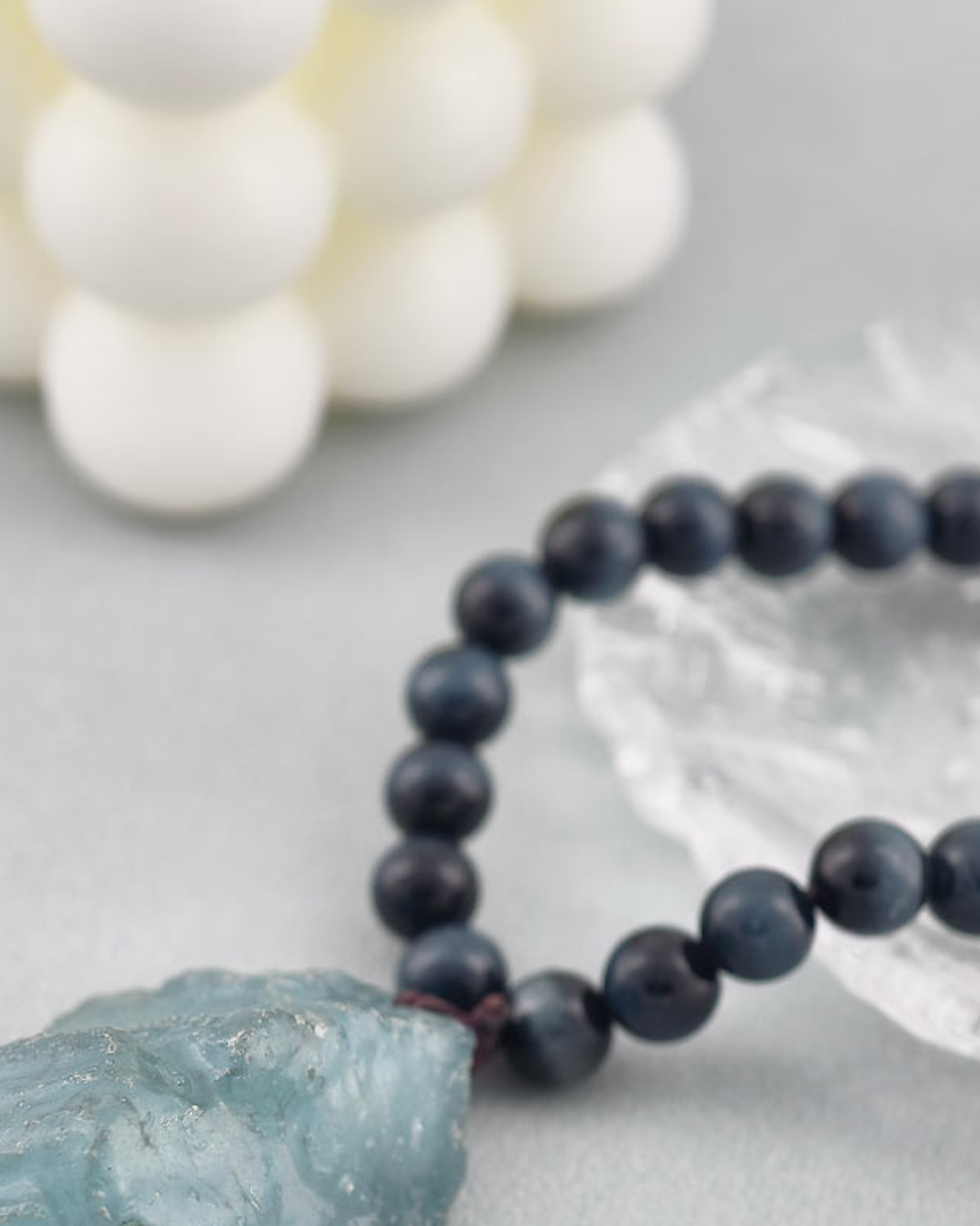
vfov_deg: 15.5
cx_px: 328
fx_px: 4497
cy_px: 876
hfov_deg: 12.4
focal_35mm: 124
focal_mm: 22.48
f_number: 2.67
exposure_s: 1/160
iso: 125
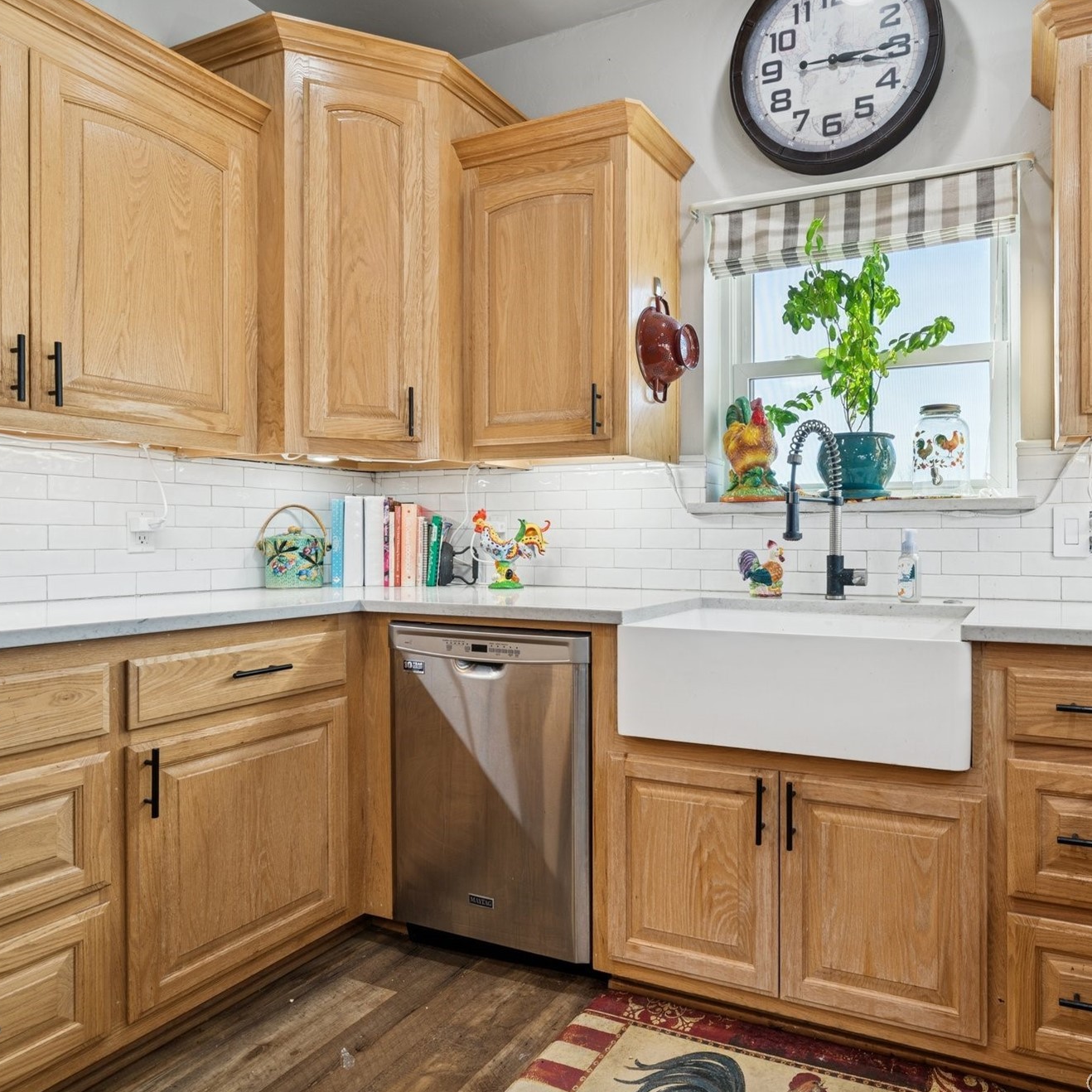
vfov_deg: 72.1
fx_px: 749
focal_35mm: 21
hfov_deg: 70.1
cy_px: 554
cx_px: 725
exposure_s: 1/30
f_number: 7.1
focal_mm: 16
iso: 200
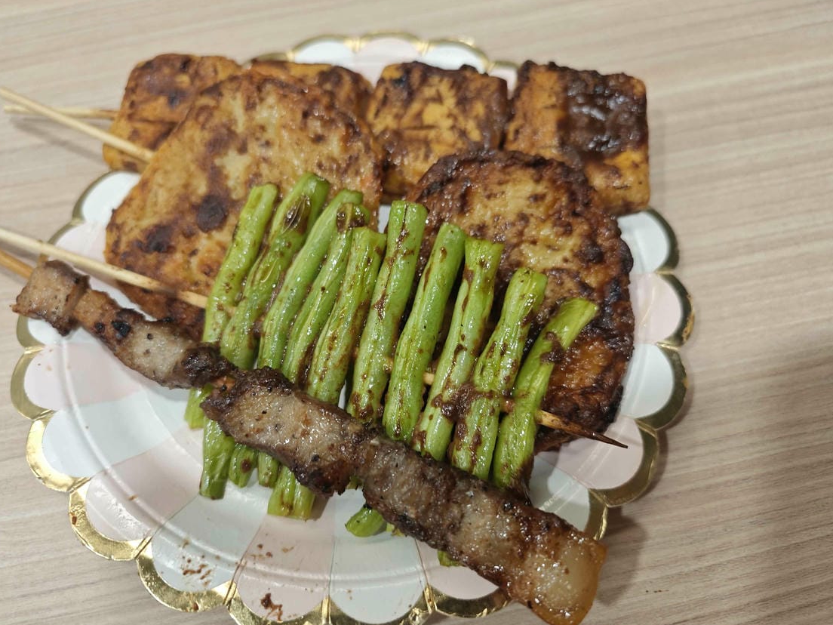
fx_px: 602
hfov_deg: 69.4
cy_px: 324
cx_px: 398
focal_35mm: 25
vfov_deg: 54.9
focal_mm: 8.72
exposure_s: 1/60
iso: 320
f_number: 2
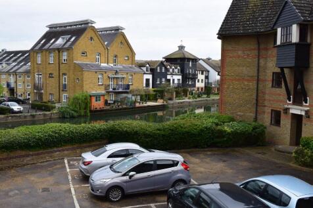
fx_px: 326
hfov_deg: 51.3
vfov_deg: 35.5
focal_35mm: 38
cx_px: 156
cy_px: 104
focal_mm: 25
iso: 400
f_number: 10
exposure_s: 1/320
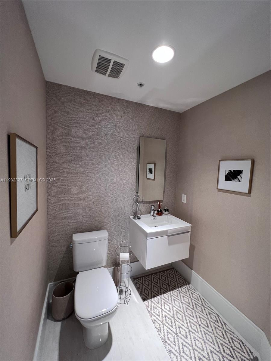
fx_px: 136
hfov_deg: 89.9
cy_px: 180
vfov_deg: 106.2
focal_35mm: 13
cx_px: 136
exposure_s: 1/60
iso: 200
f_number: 1.8
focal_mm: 1.57
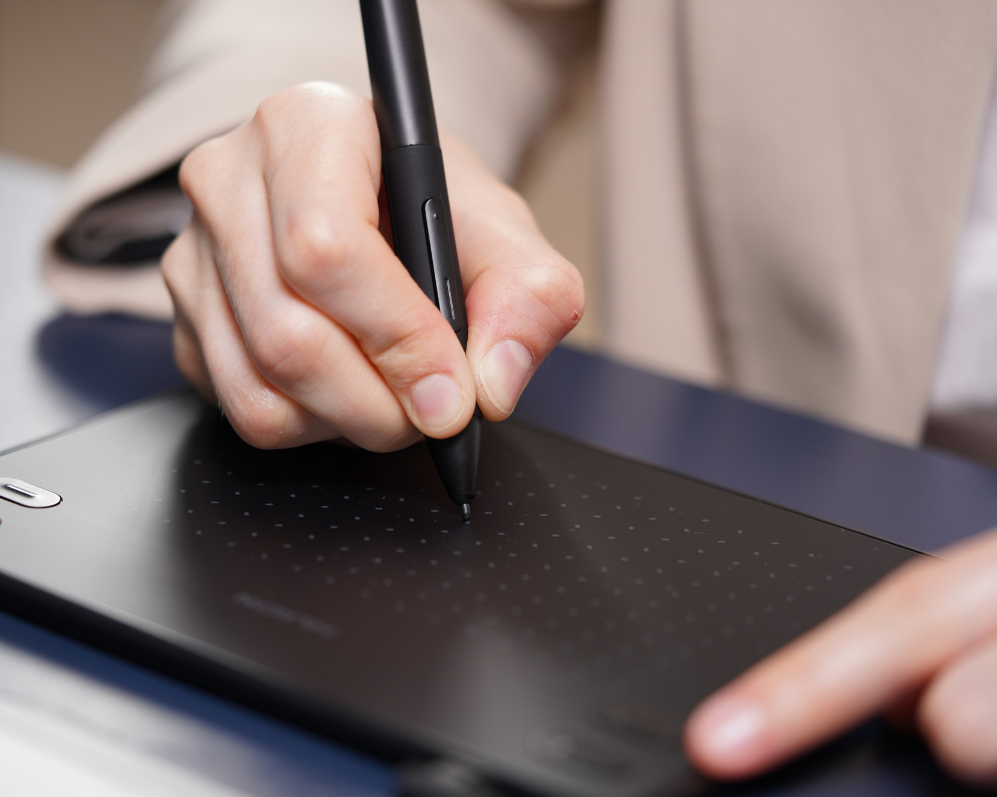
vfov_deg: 15.1
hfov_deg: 18.8
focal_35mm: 102
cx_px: 412
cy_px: 398
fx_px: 3010
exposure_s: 1/125
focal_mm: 90
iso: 200
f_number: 2.8
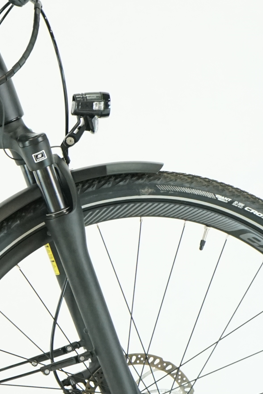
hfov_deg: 5.9
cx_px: -252
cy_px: 254
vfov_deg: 9.1
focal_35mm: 227
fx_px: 2487
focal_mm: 67
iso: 2500
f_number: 5.6
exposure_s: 1/200
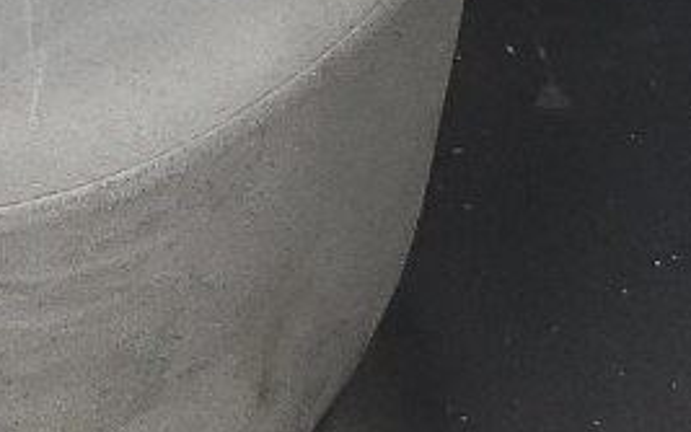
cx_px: -347
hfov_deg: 12.1
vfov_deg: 6.8
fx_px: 3108
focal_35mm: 165
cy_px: -1053
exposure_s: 1/476
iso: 50
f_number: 1.5
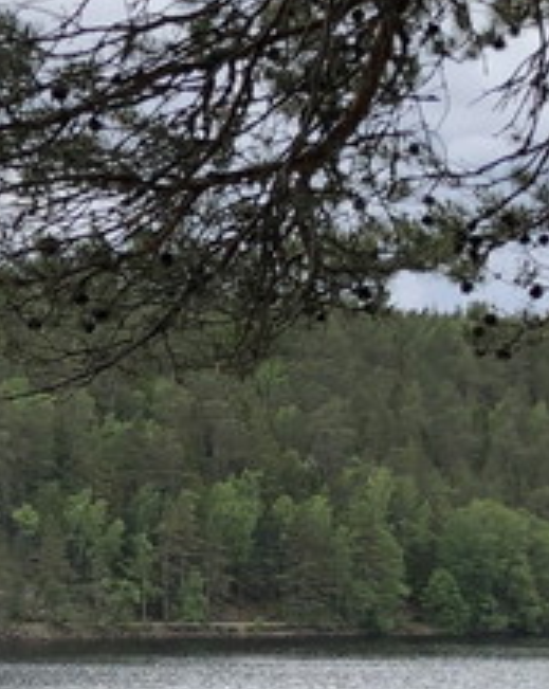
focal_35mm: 121
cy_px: 333
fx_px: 2463
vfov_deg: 15.9
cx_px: -384
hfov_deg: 11.9
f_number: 1.8
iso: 20
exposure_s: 1/592
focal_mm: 3.99
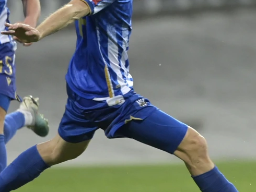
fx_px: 7059
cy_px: 55
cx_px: 214
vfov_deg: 1.6
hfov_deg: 2.1
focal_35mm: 954
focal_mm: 380
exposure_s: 1/1250
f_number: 4
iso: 5000
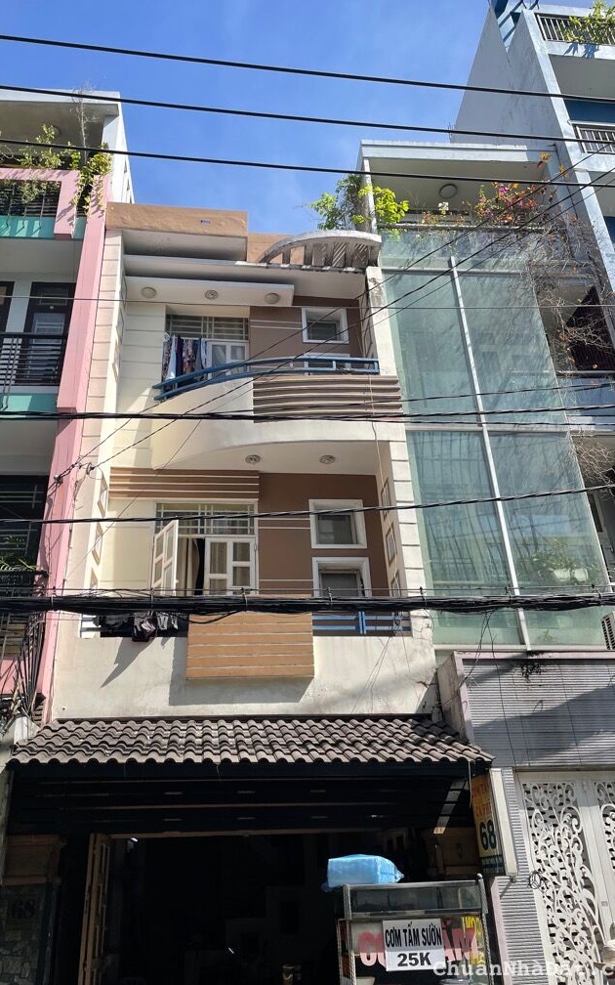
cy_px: 486
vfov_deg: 66.5
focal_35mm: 28
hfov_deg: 44.5
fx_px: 751
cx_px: 279
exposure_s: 1/2353
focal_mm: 4.2
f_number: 1.6
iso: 32
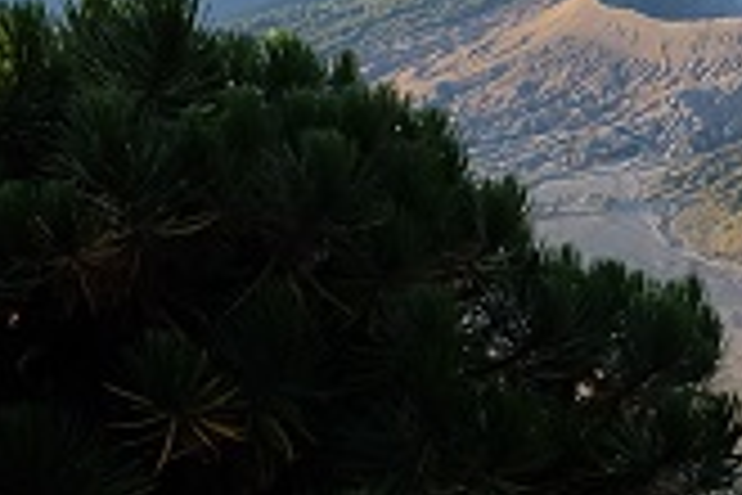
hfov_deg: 16.0
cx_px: 1214
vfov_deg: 12.0
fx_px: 2349
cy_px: 133
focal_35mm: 114
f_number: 7.1
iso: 400
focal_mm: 16
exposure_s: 1/150
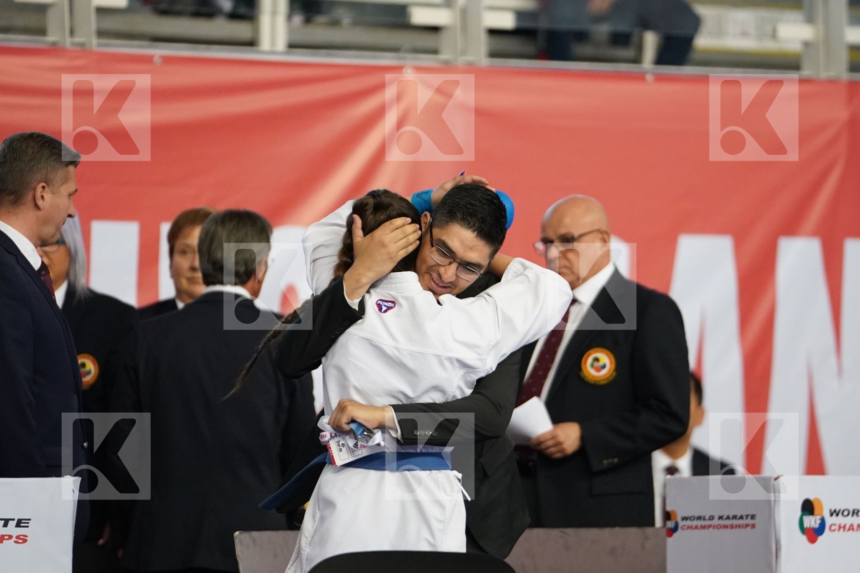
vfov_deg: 4.6
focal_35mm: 300
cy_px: 286
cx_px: 430
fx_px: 7166
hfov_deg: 6.9
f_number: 2.8
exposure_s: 1/1000
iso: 3200
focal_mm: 200
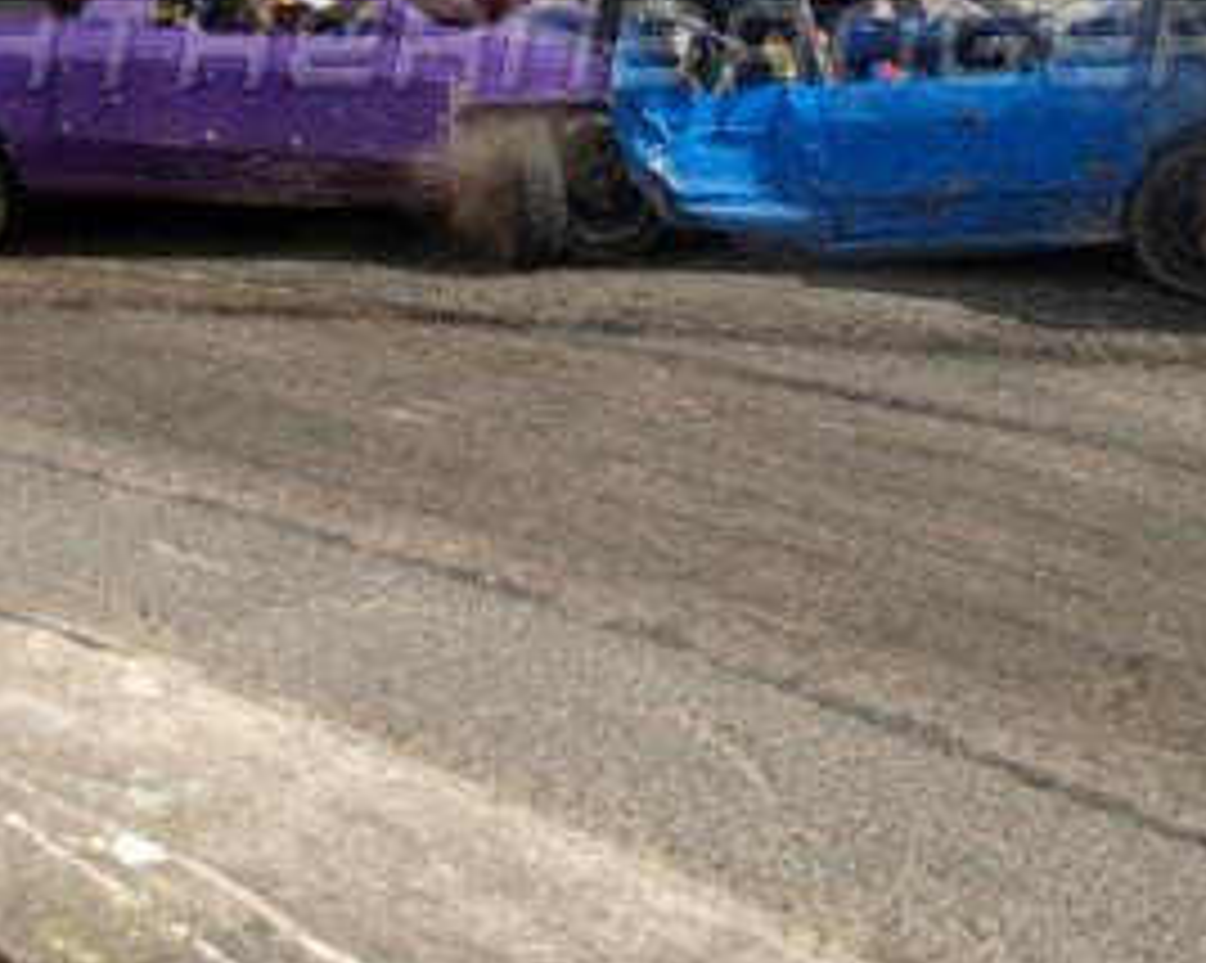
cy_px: 58
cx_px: 639
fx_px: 2639
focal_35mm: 74
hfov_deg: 25.7
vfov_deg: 20.2
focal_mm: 22
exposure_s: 1/1000
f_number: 4
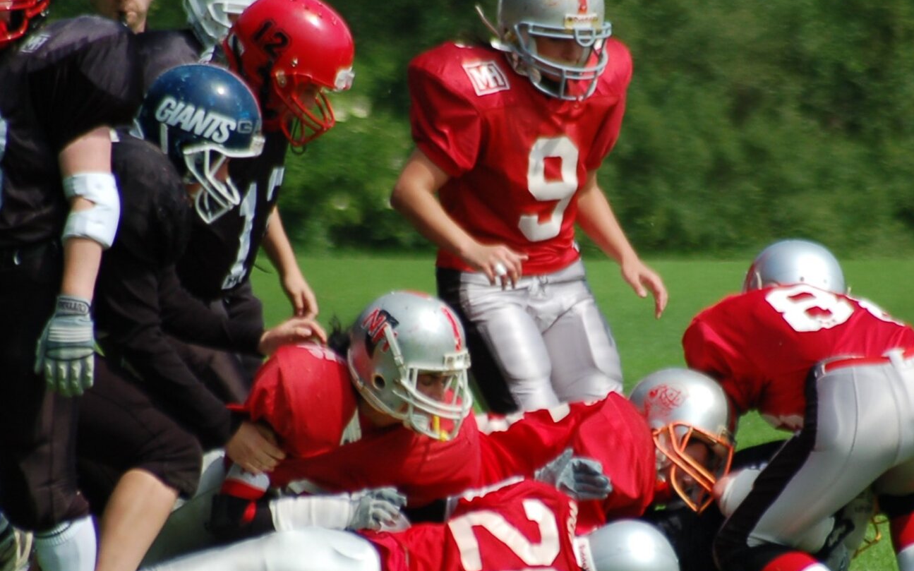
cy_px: 395
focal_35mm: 778
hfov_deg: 2.7
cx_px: 607
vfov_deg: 1.7
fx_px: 19377
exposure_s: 1/1000
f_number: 5.6
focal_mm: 300
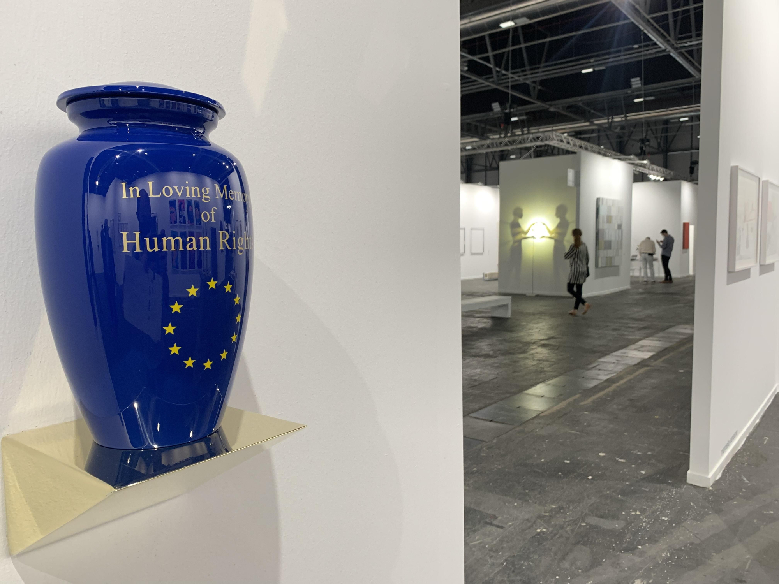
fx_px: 585
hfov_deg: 67.3
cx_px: 390
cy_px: 292
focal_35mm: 26
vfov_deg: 53.1
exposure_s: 1/50
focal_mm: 4.25
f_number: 1.8
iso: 100
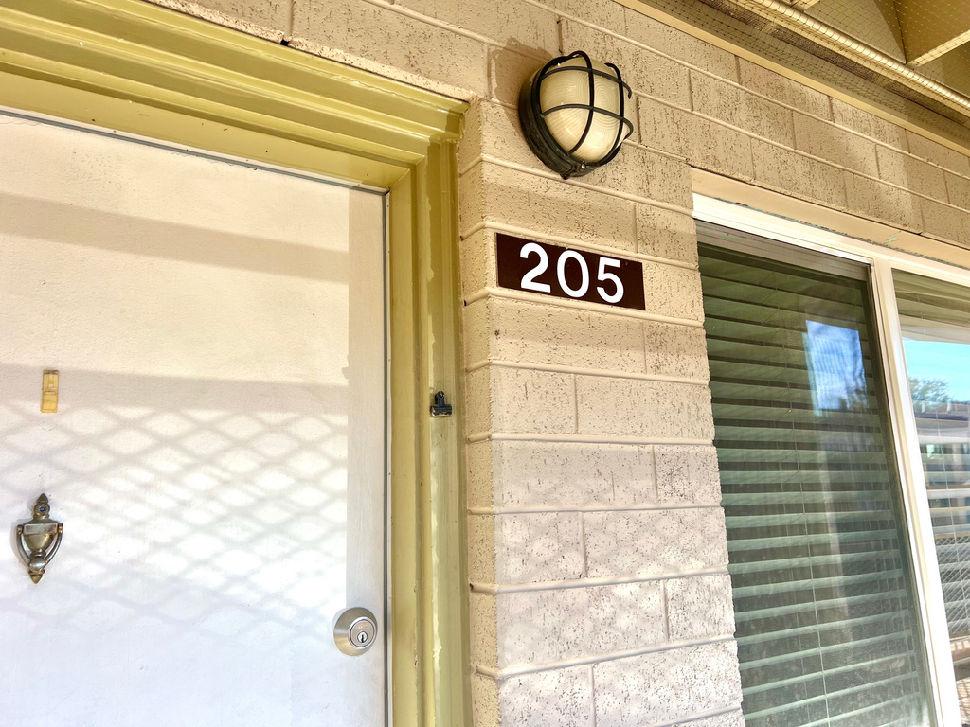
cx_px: 485
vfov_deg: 53.1
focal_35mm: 26
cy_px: 364
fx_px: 729
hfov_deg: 67.3
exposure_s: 1/591
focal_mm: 5.7
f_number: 1.5
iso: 50
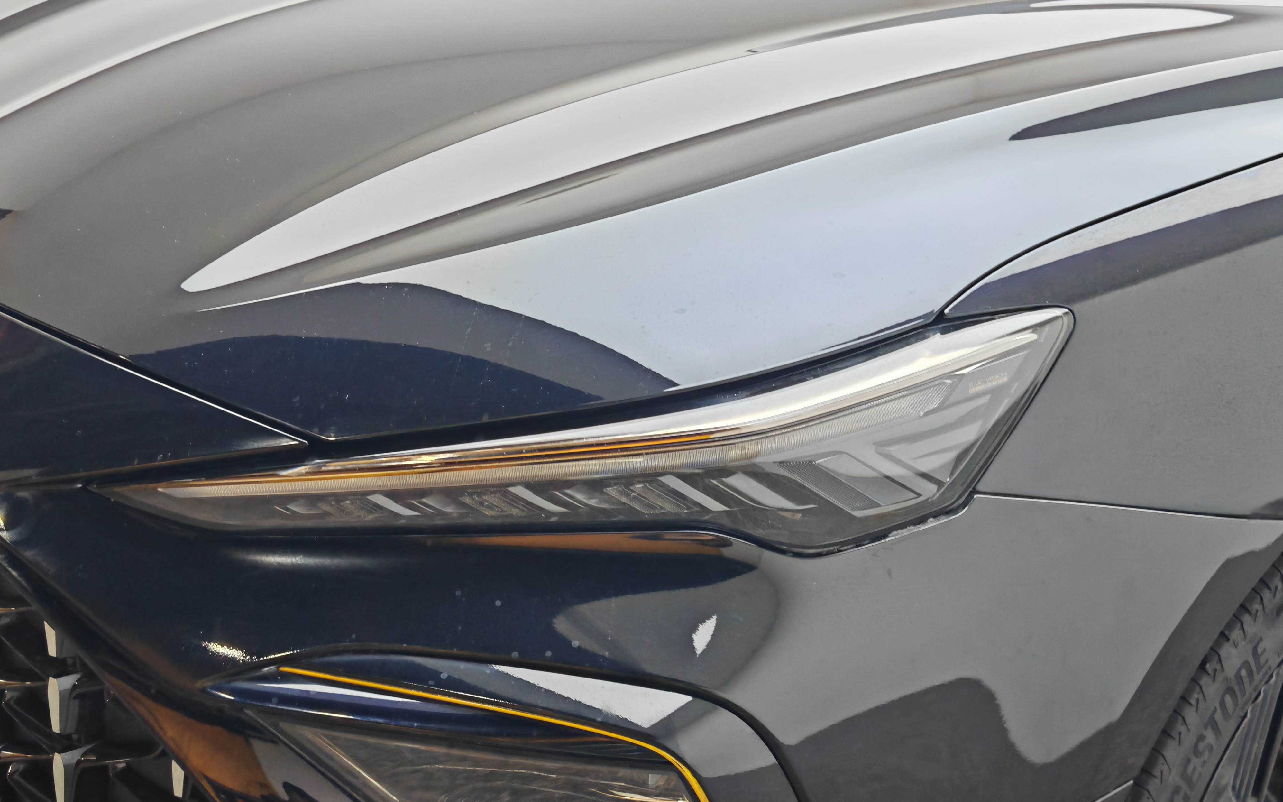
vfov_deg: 21.6
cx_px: 637
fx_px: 2098
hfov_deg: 34.0
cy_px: 477
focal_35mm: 60
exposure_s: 1/50
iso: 64
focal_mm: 7.62
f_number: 1.6
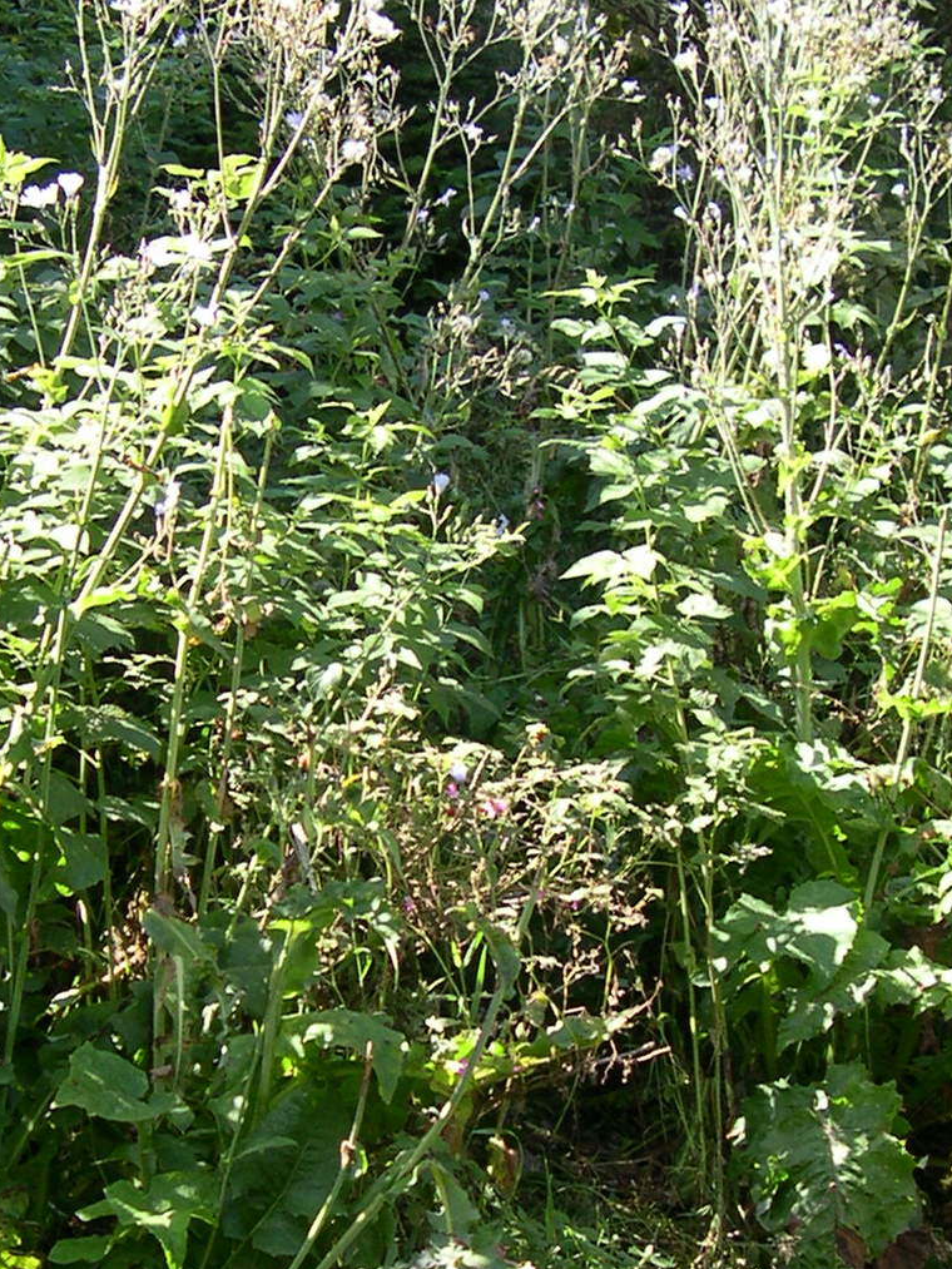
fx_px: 2200
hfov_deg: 24.3
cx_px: 604
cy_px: 772
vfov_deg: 32.1
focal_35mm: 60
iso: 100
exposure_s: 1/187
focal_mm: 8
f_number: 2.8
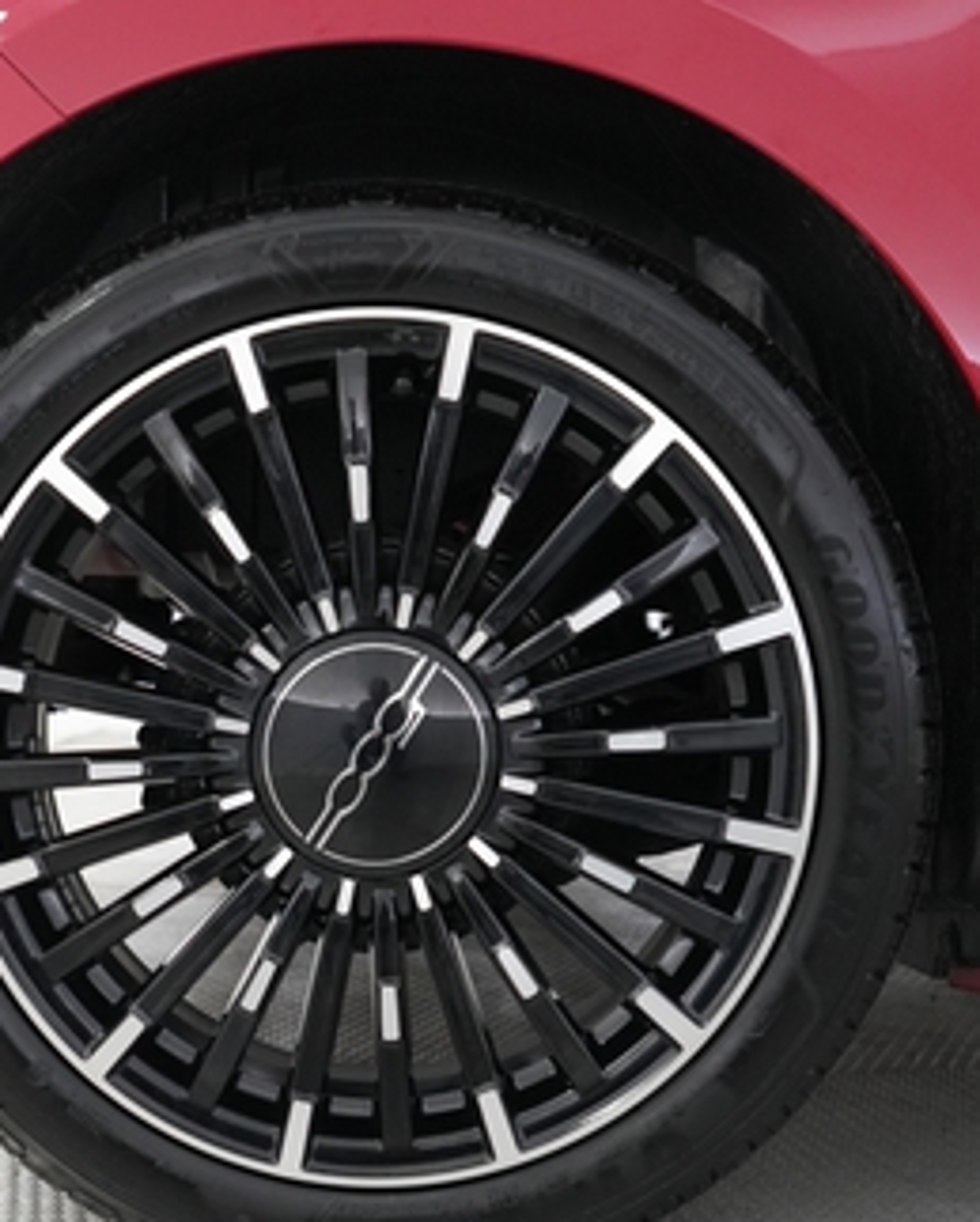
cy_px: 764
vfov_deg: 35.8
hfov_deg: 29.1
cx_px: 371
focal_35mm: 52
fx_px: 1883
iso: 4000
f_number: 2.8
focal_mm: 28
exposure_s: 1/160
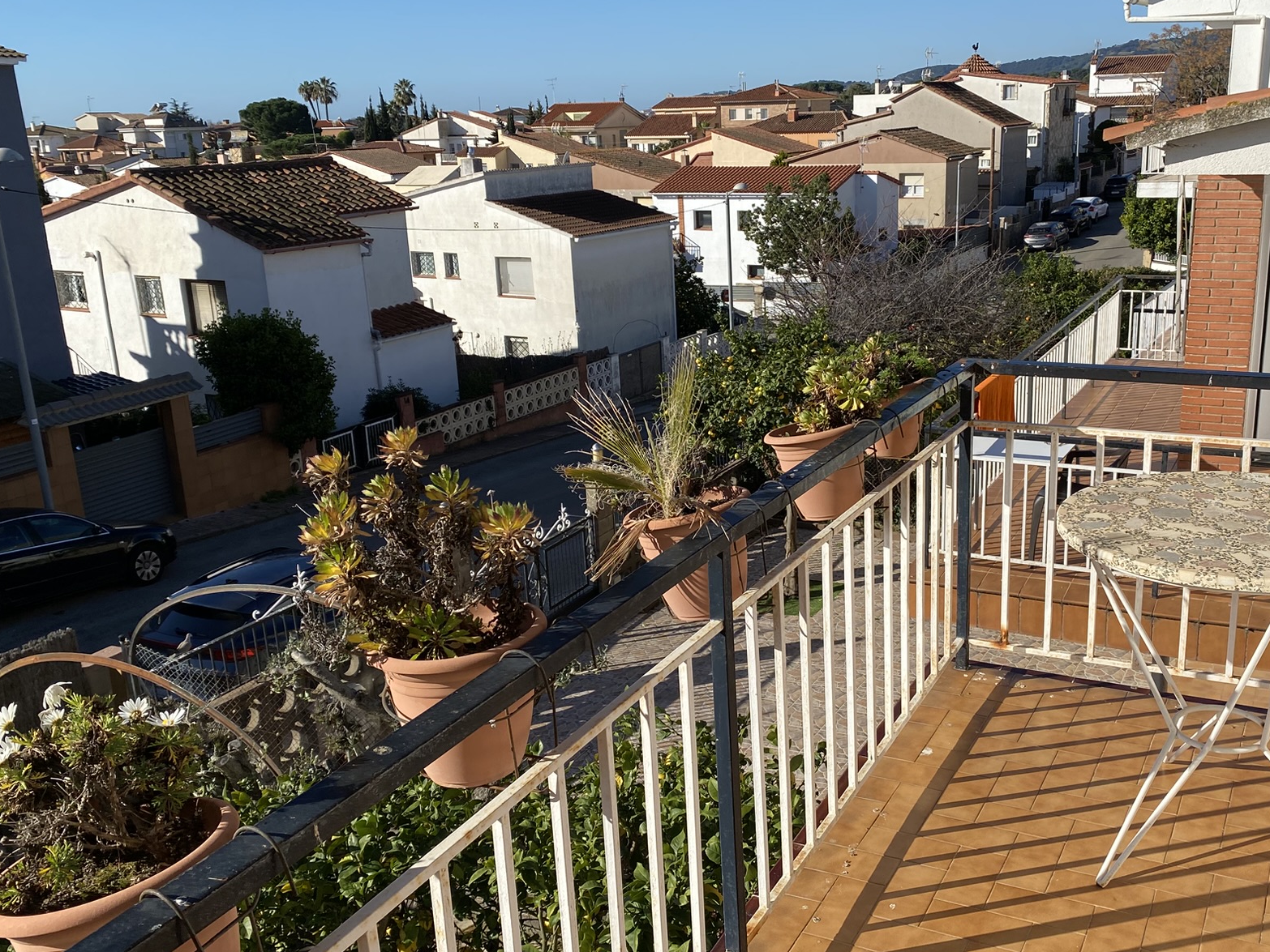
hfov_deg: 53.7
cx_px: 734
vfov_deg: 41.8
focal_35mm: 34
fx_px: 1248
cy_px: 473
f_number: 1.8
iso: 32
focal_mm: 4.25
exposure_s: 1/3497
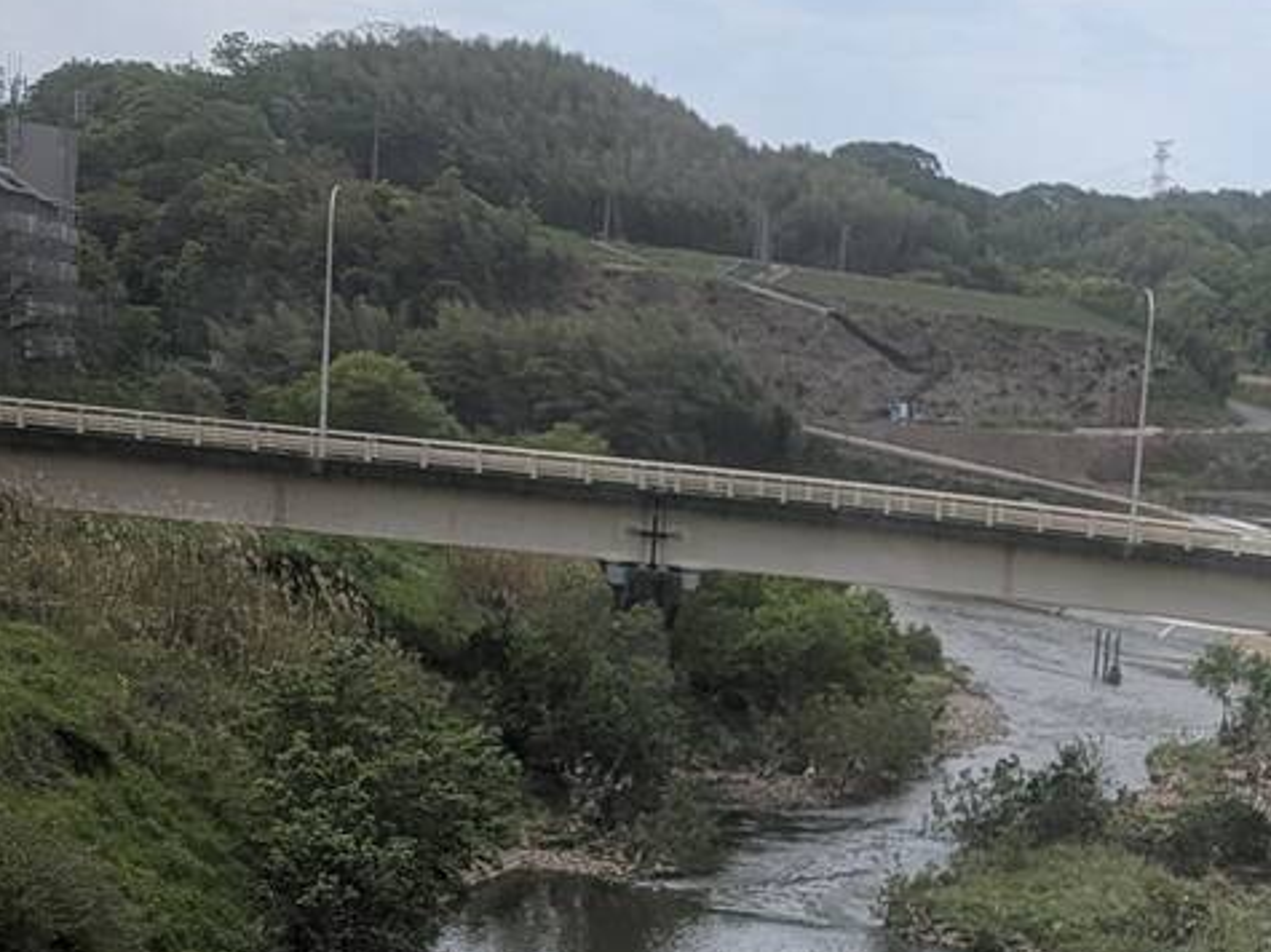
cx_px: 1601
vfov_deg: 17.4
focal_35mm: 81
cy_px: 1120
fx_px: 2973
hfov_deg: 22.0
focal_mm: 6.9
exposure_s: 1/1081
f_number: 1.68
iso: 25
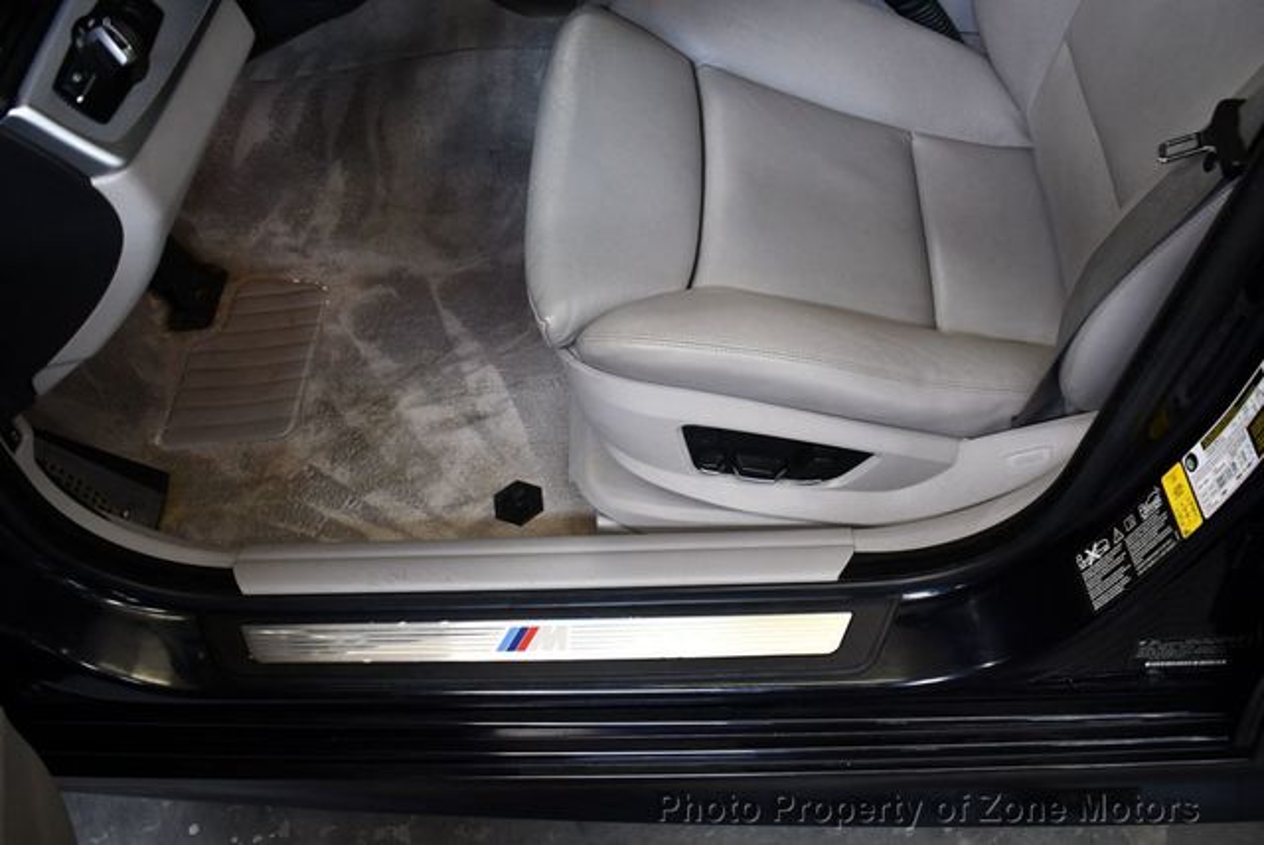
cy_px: 422
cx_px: 632
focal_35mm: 36
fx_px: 1265
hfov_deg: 53.1
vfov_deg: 36.9
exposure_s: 1/125
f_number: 3.5
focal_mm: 18
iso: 800
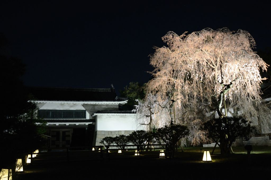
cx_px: 136
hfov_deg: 53.2
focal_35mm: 36
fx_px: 270
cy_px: 90
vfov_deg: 36.7
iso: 3200
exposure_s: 1/3
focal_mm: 24
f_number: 5.6
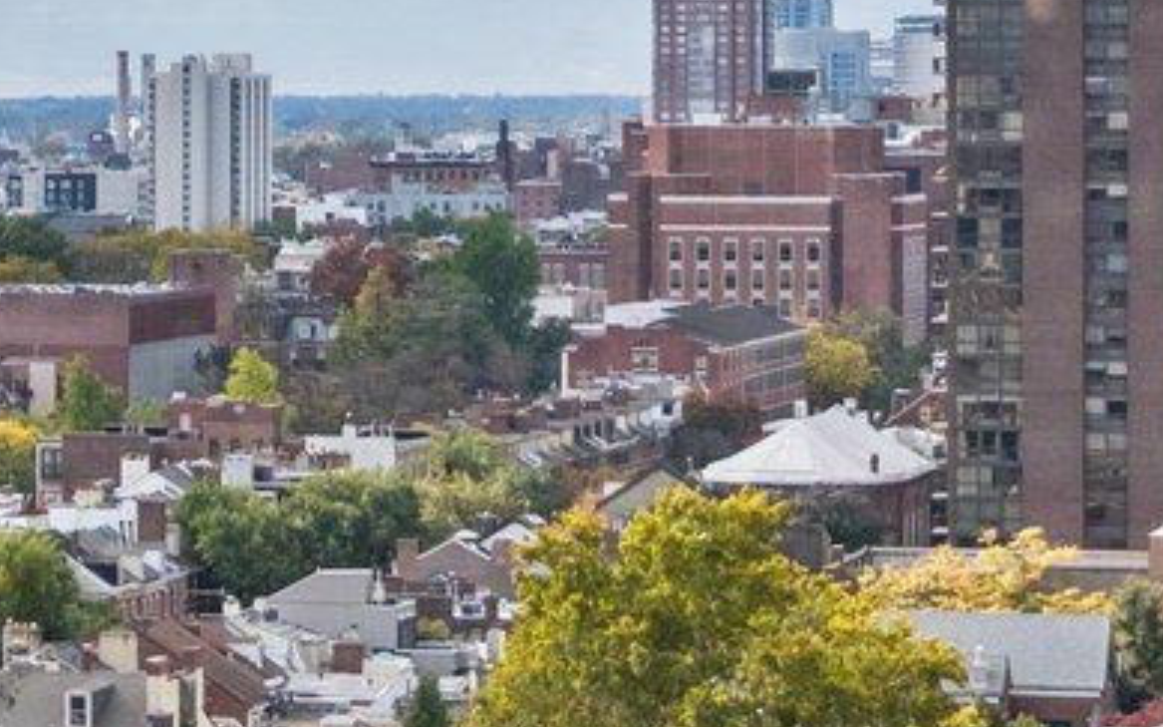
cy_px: -133
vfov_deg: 6.8
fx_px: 6116
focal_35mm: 193
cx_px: 239
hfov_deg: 10.8
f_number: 8
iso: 250
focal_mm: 24
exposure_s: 1/420
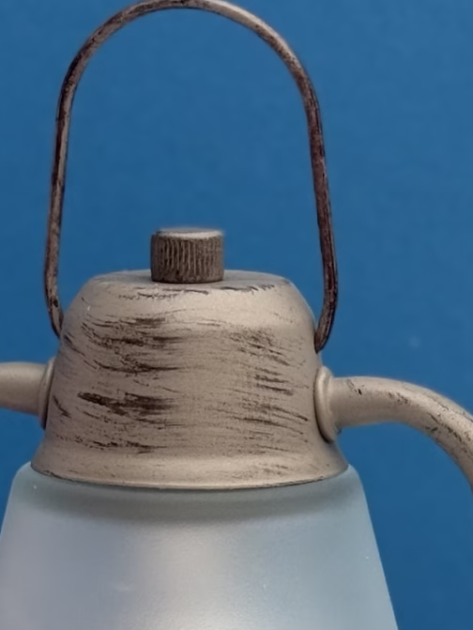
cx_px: 241
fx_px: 3331
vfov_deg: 10.6
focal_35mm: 183
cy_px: 727
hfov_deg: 8.1
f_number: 1.78
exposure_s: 1/119
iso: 100
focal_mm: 6.76
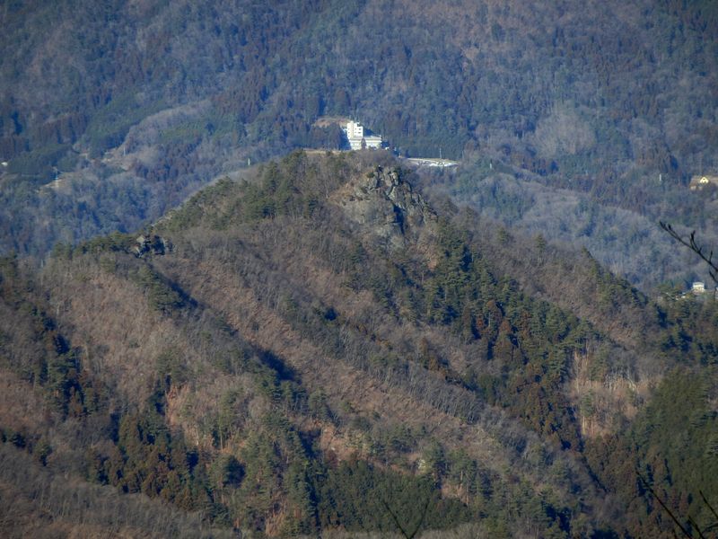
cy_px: 270
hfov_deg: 6.6
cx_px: 359
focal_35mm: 300
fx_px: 6223
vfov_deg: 5.0
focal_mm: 52.5
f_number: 5.9
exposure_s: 1/320
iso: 80
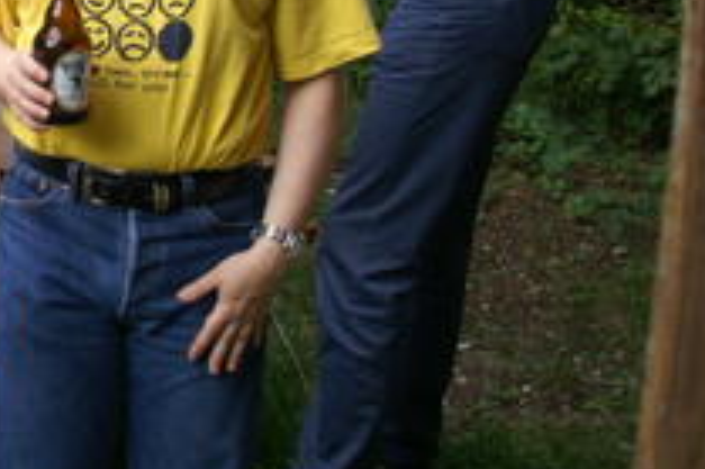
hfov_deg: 14.0
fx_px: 2700
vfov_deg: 9.9
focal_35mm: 138
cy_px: 17
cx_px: -344
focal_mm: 30
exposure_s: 1/60
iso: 200
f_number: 4.5
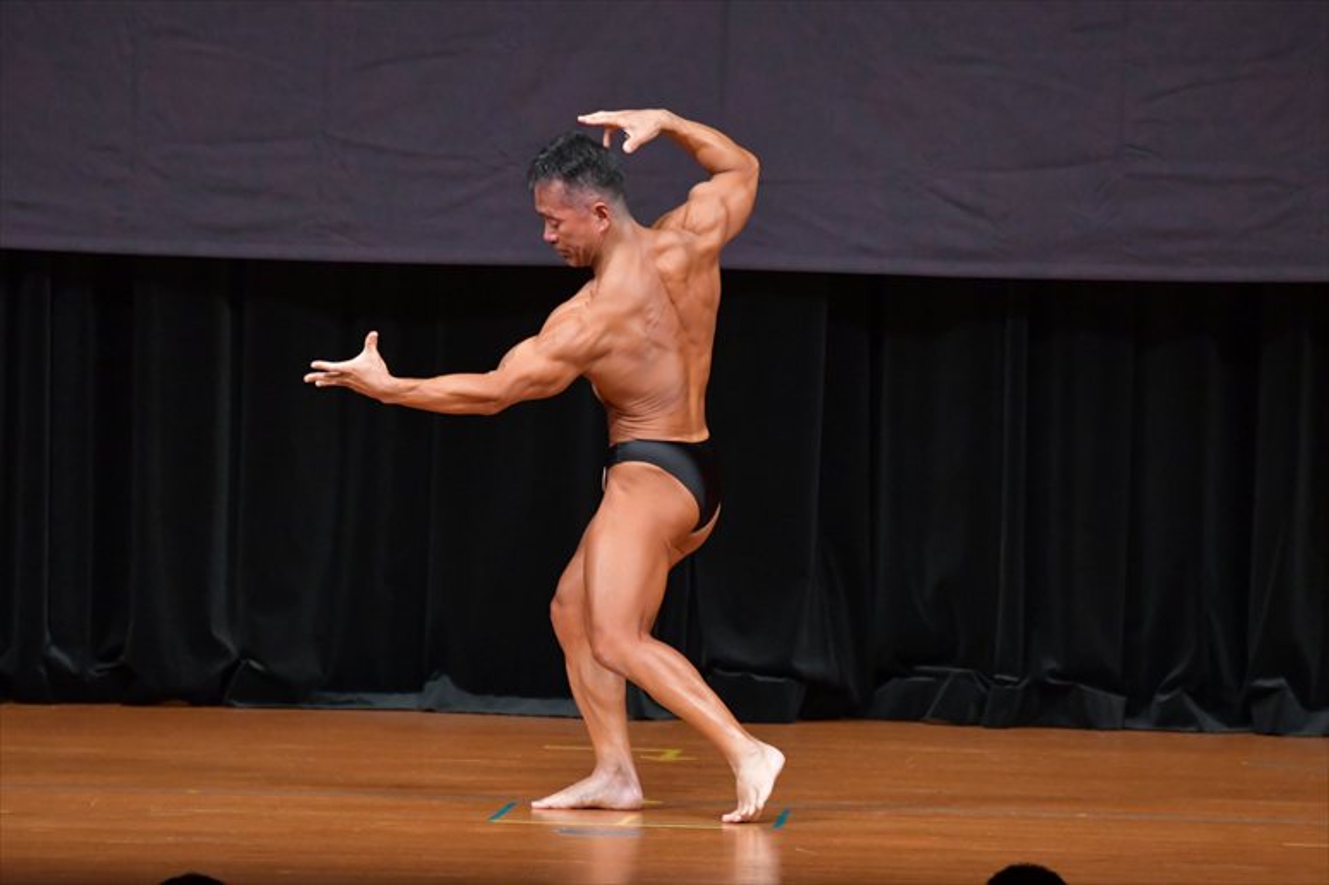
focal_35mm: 285
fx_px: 10516
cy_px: 442
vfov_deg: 4.8
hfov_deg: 7.2
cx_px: 664
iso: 5000
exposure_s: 1/400
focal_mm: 190
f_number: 5.6
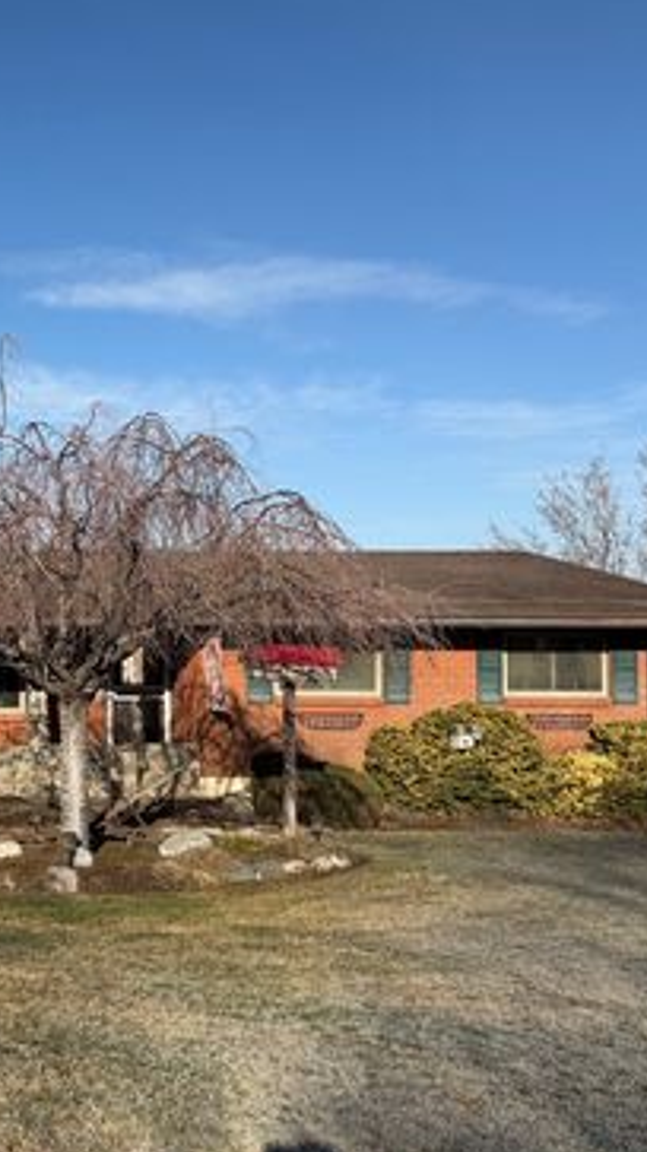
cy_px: 573
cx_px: -70
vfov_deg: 55.3
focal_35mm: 36
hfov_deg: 29.5
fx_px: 1099
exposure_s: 1/5319
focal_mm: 6.76
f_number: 1.78
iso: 80
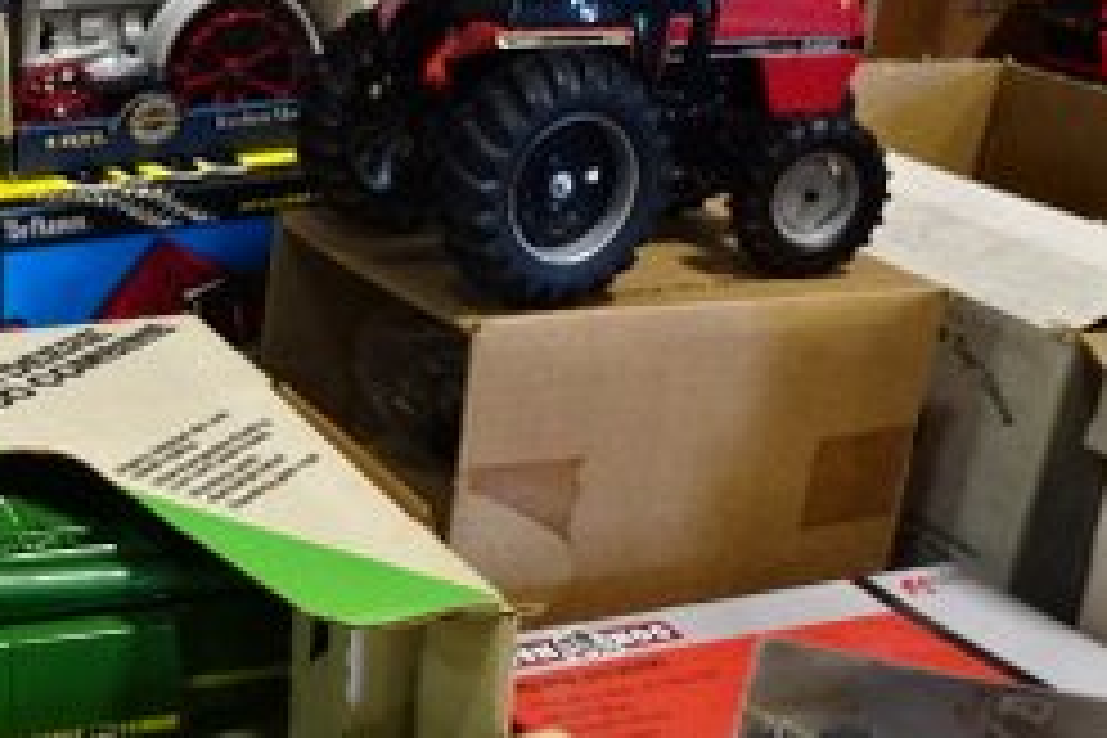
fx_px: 1968
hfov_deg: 30.4
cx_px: 173
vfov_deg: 21.2
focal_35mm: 64
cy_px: 470
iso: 250
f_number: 3.5
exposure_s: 1/30
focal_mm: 4.1
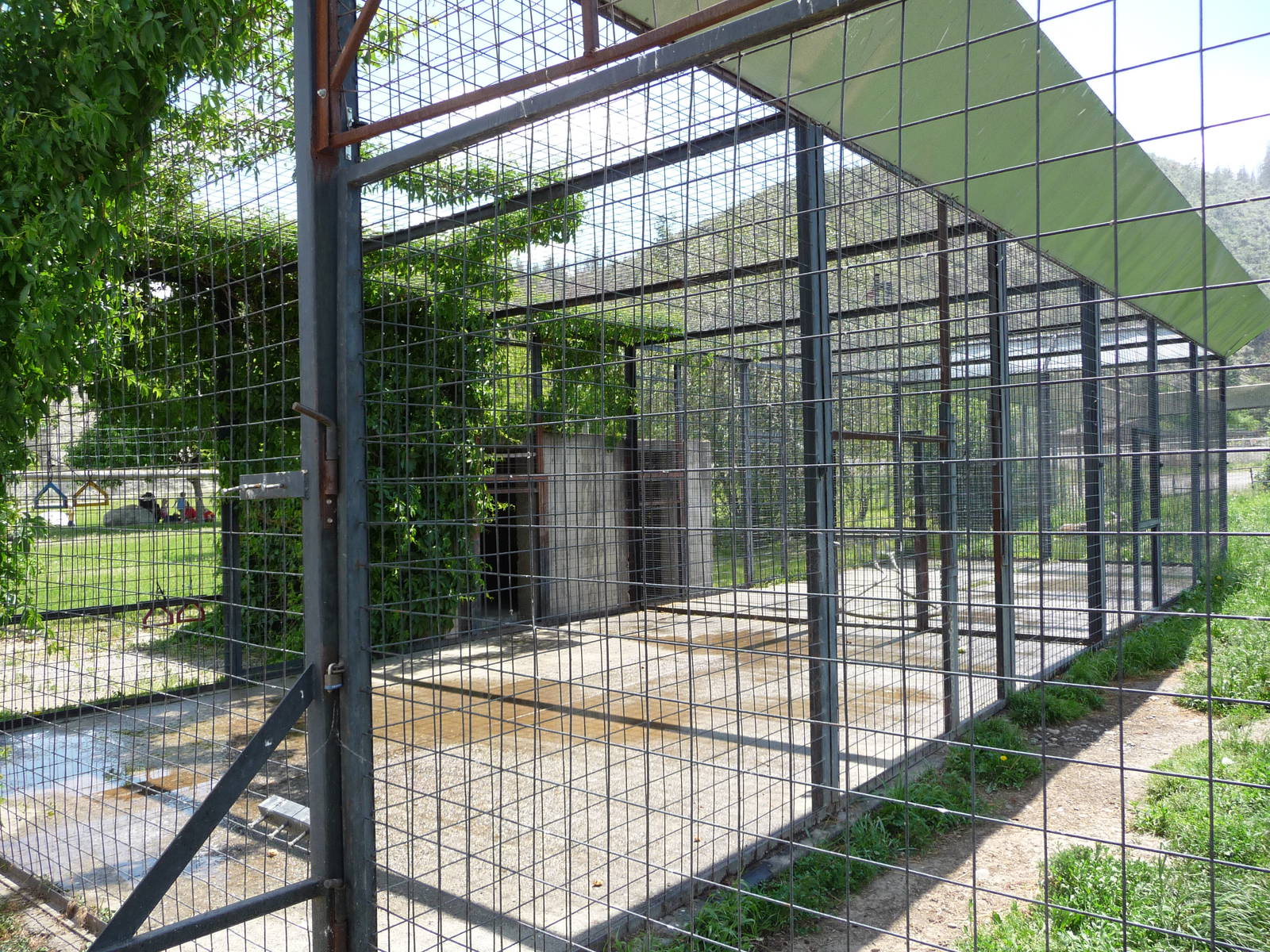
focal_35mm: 28
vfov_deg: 49.7
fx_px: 1027
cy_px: 476
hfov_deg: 63.4
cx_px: 635
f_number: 3.3
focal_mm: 4.7
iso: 100
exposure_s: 1/320
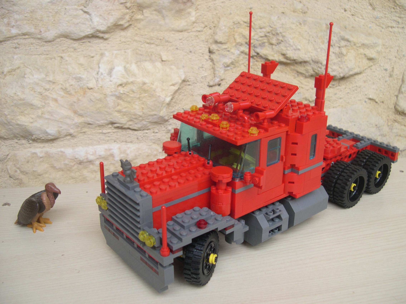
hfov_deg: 49.0
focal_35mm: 38
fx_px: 446
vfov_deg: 37.7
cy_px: 152
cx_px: 203
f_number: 2.8
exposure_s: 1/29.8
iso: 197
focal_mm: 8
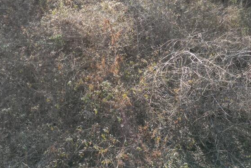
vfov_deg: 21.8
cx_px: 80
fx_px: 397
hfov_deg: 34.7
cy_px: -40
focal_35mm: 57
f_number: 1.7
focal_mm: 6.72
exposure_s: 1/1000
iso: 140
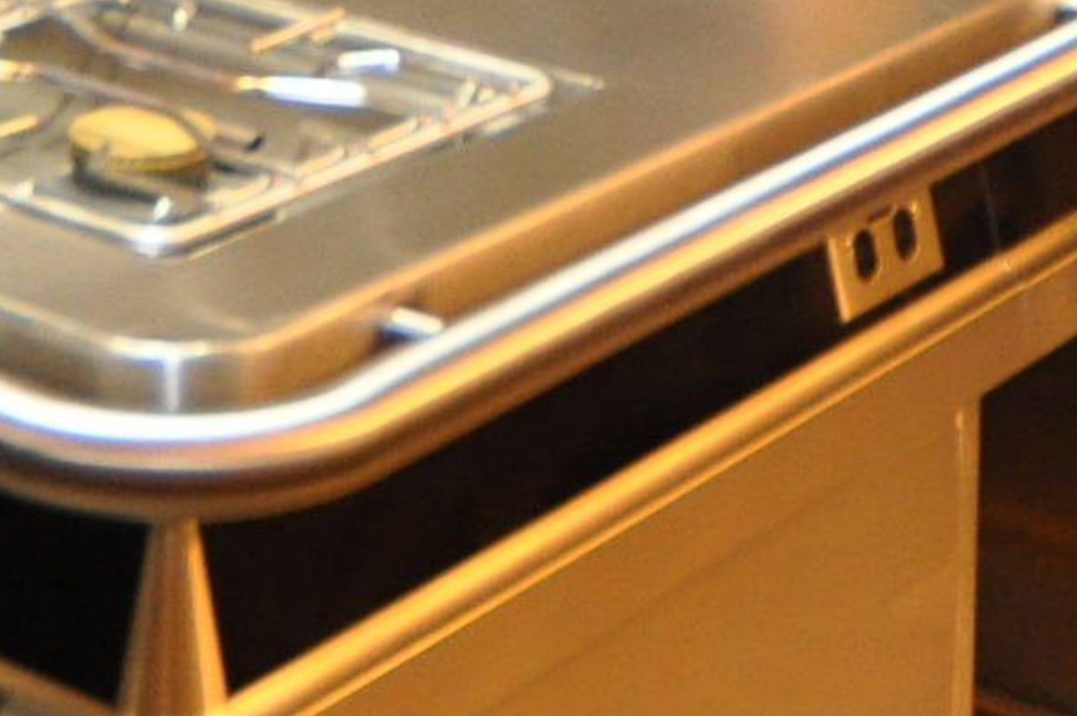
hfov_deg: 18.8
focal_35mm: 109
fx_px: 3257
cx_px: 429
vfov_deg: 10.7
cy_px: -986
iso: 800
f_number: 3.5
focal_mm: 10
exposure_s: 1/80
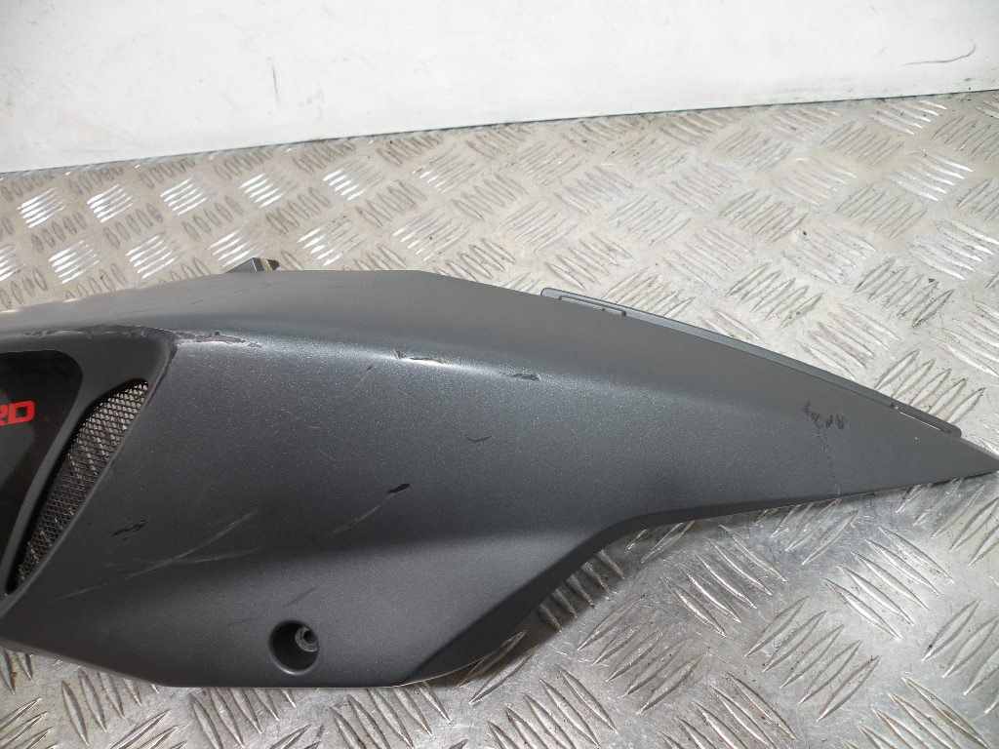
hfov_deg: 65.3
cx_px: 500
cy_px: 374
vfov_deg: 51.4
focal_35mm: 27
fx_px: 779
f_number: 2.8
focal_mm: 4.7
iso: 78
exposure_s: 1/59.8
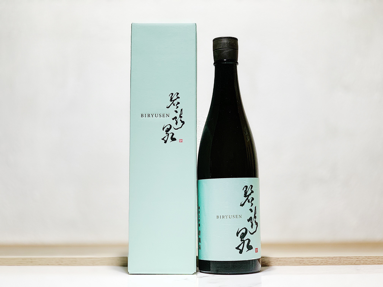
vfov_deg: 28.0
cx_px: 192
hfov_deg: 36.8
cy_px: 144
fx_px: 575
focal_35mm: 52
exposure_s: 1/78
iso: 125
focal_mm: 6
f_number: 2.4
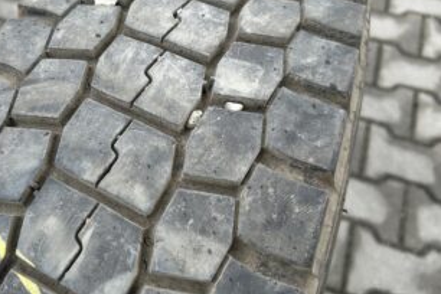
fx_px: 465
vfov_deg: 35.0
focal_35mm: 38
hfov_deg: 49.5
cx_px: 134
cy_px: 136
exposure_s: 1/290
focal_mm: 5.7
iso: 40
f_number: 1.5
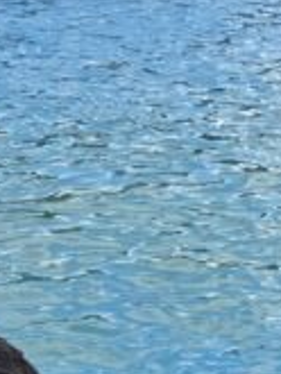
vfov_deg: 14.1
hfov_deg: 11.7
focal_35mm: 119
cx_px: 478
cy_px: 736
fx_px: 1286
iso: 80
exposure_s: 1/3291
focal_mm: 6.3
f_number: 1.7
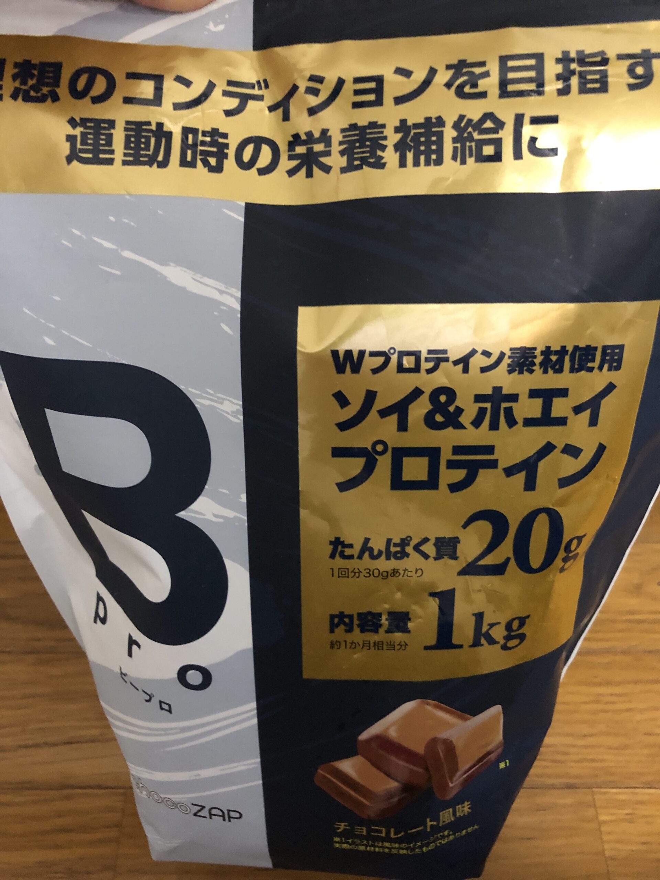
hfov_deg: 49.7
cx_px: 330
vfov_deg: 63.4
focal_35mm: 28
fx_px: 712
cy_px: 440
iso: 100
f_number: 1.8
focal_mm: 4
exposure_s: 1/4
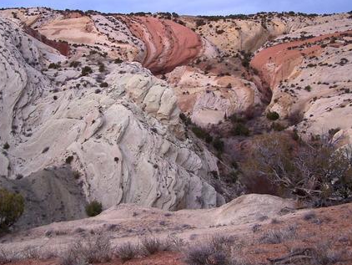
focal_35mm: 45
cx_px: 156
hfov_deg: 42.0
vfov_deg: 32.2
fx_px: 458
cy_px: 113
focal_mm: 6.3
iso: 80
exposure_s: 1/200
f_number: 2.8
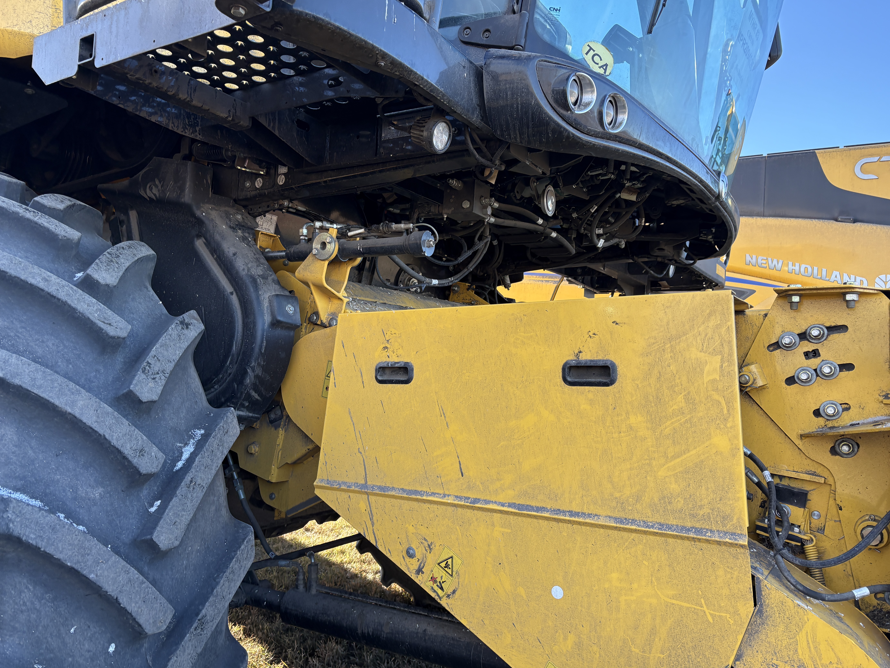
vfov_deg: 51.4
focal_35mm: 27
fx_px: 694
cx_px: 441
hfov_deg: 65.3
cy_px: 338
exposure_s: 1/357
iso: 50
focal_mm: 5.96
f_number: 1.6
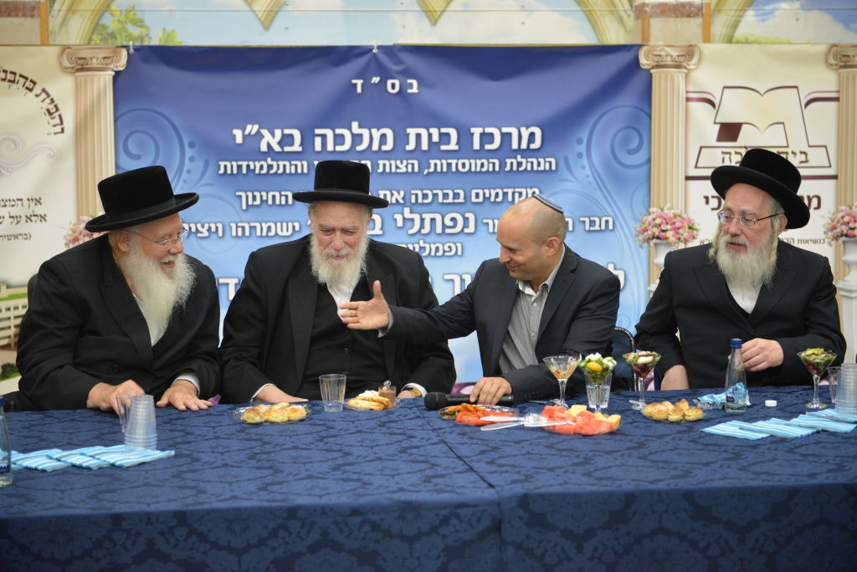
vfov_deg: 19.5
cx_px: 428
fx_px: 1667
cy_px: 286
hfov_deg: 28.8
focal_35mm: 70
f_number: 3.5
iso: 800
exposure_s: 1/200
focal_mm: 70
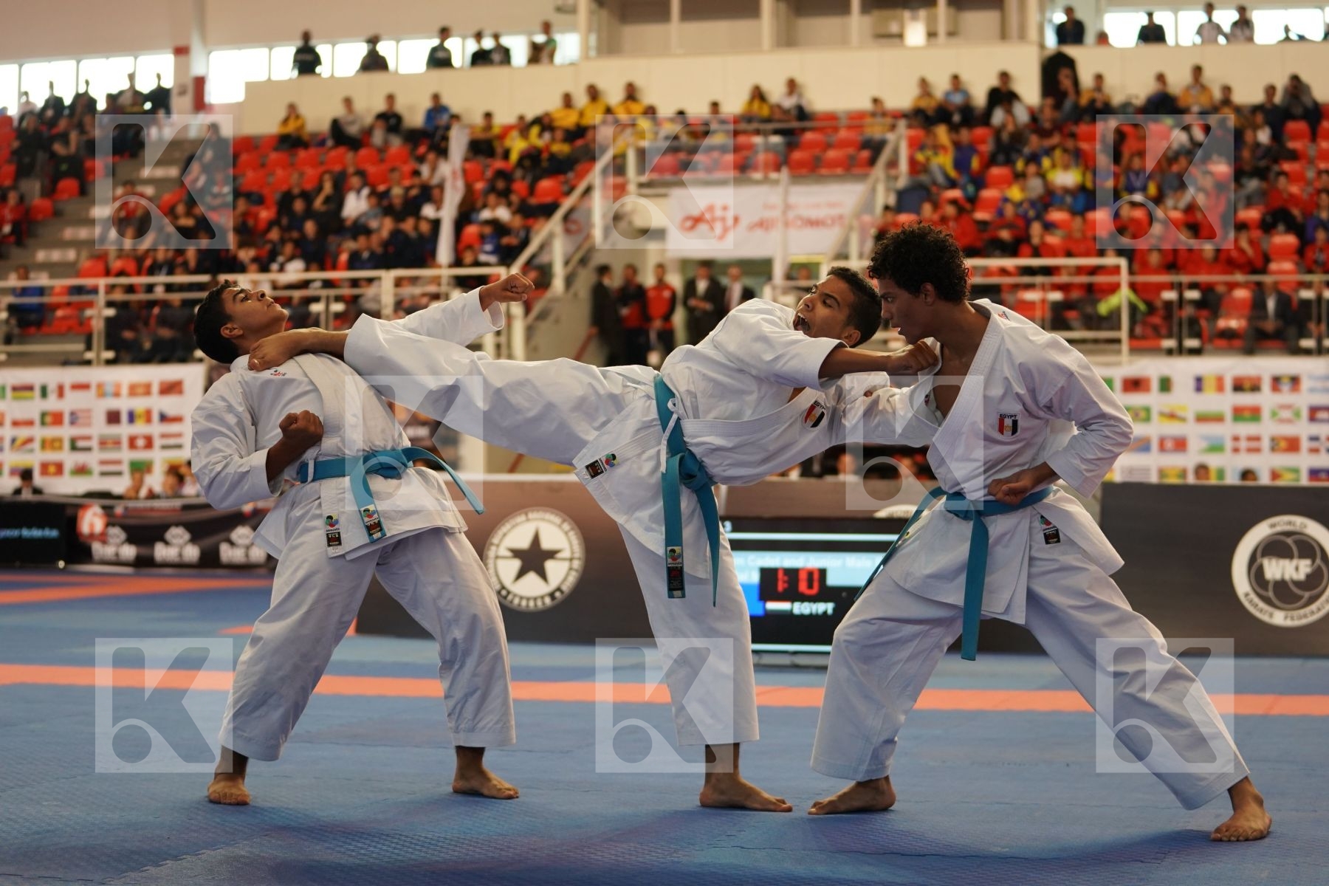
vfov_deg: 19.5
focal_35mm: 70
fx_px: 2584
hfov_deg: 28.8
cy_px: 443
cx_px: 664
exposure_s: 1/500
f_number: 2.8
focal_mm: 70
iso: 1250
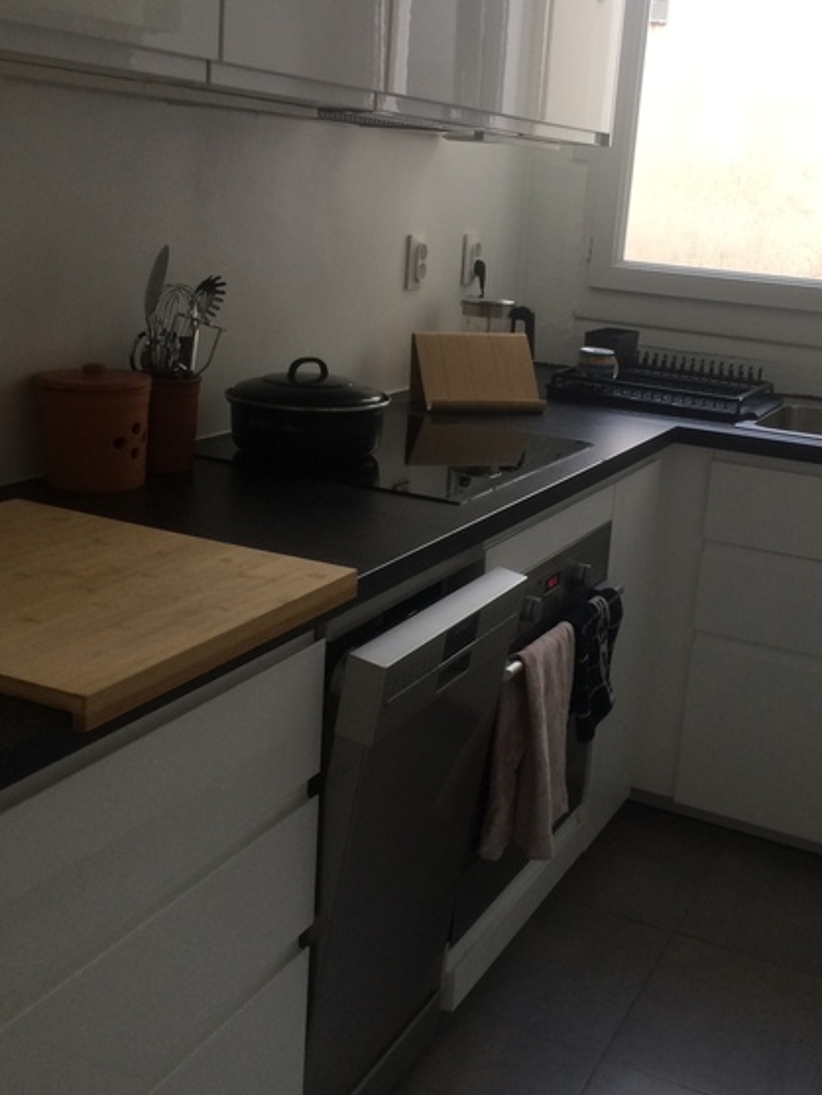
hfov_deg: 35.9
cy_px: 462
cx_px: 446
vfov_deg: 46.6
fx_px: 1266
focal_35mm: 40
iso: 32
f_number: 2.2
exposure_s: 1/33
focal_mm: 4.15
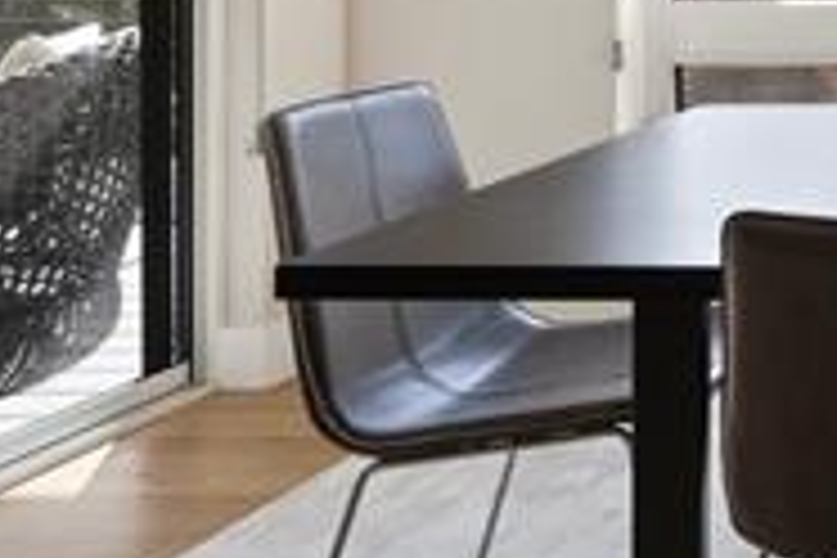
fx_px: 1279
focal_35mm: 55
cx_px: 1395
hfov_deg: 23.9
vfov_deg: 22.3
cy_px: -153
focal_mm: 16
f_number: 9.5
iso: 100
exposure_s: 1/20
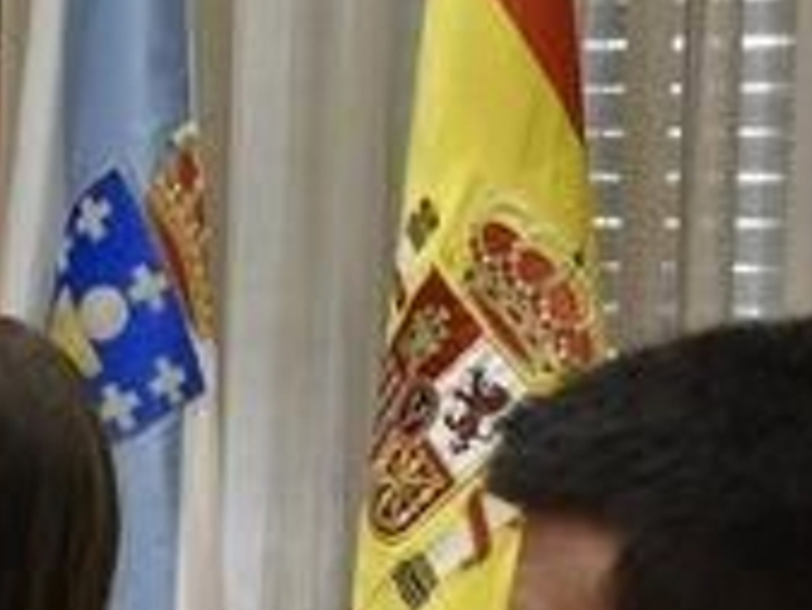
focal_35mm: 192
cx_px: -282
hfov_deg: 10.1
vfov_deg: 7.7
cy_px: 704
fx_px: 4505
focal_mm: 28
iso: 800
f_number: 5
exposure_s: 1/100
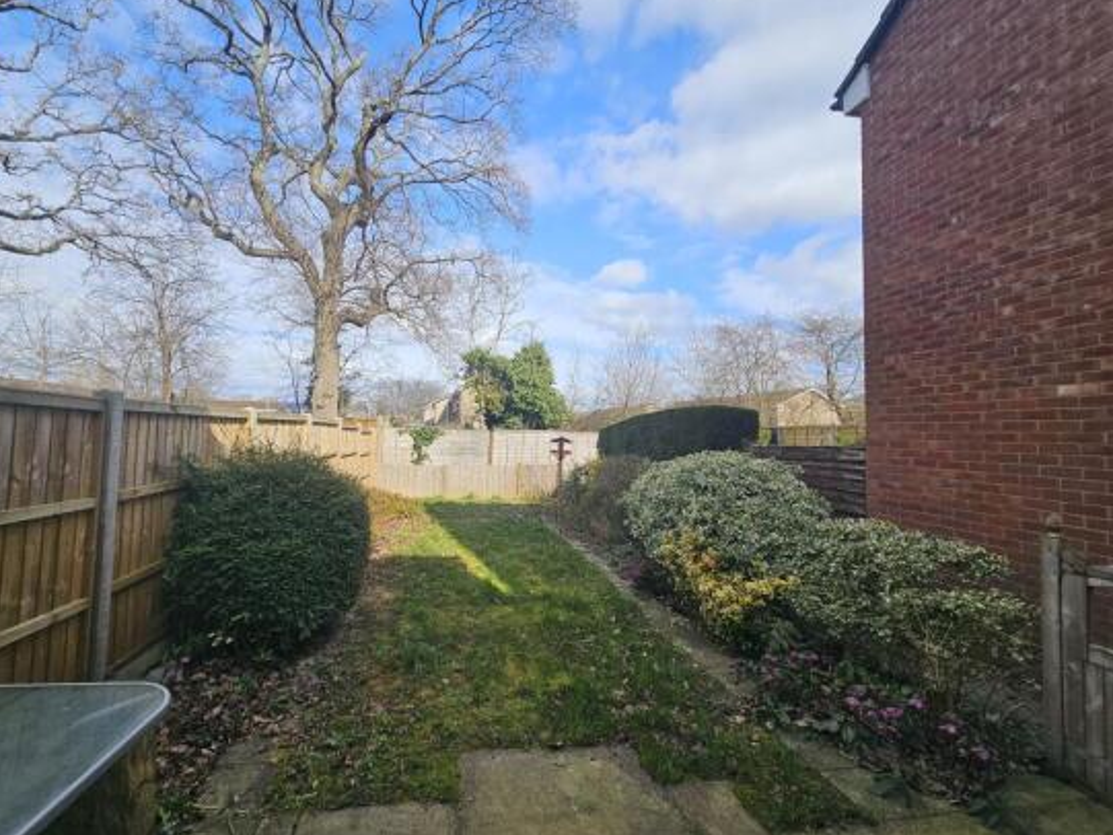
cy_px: 402
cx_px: 515
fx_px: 450
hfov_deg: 101.9
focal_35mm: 14
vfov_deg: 85.7
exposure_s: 1/1339
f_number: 2.2
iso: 50
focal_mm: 2.2
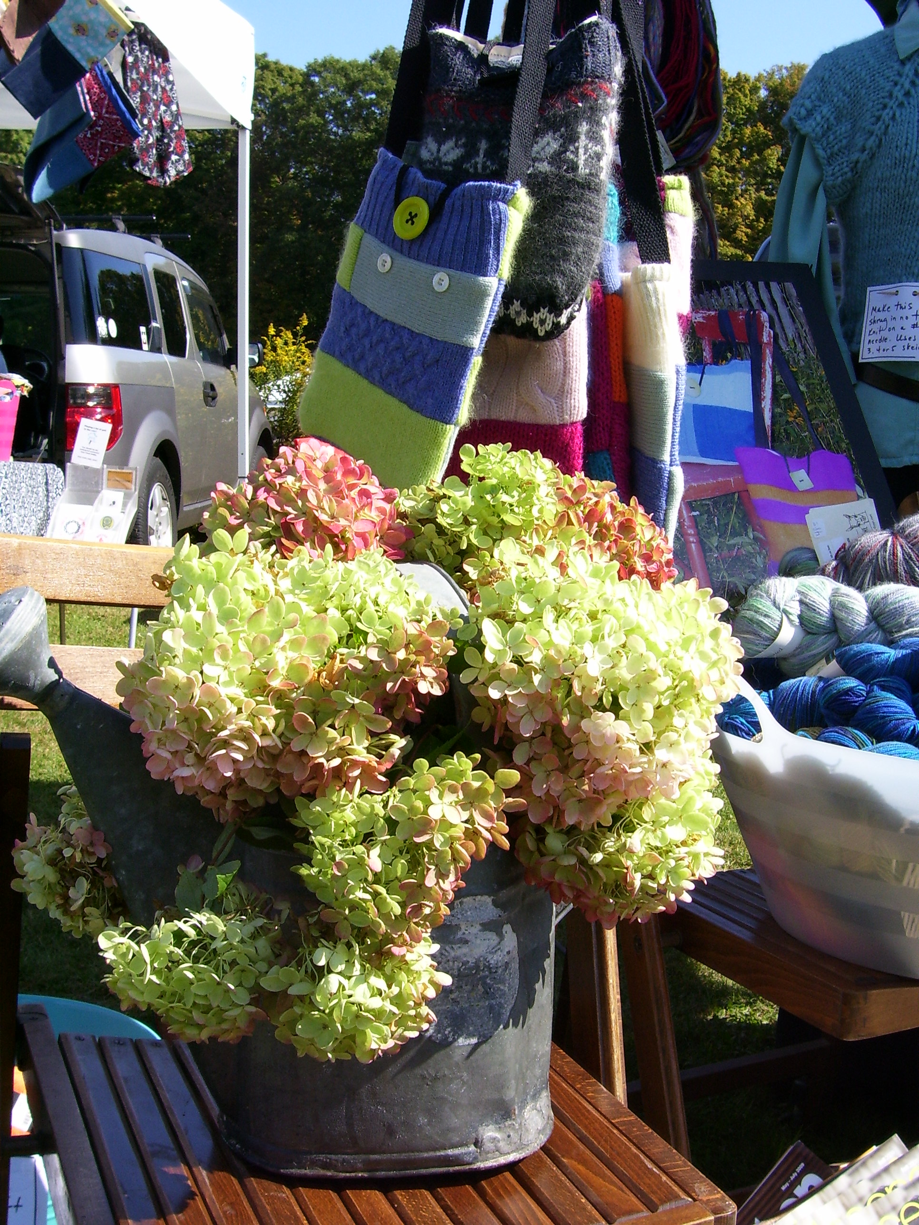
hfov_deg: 34.3
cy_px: 612
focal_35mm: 42
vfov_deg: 44.8
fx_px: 1487
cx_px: 460
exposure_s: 1/250
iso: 80
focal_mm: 7
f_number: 5.6
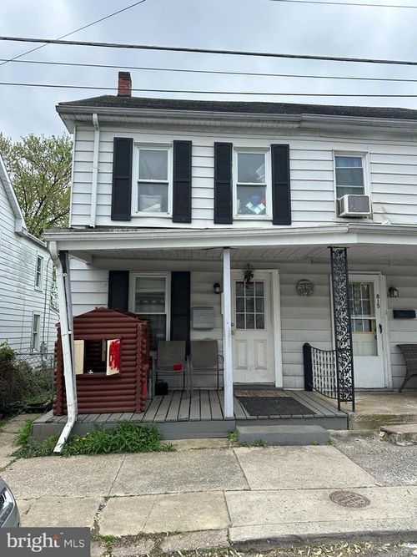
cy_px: 278
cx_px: 208
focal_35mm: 24
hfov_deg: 56.8
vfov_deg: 71.6
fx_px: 386
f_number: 1.78
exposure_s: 1/1453
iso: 80
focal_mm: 6.86
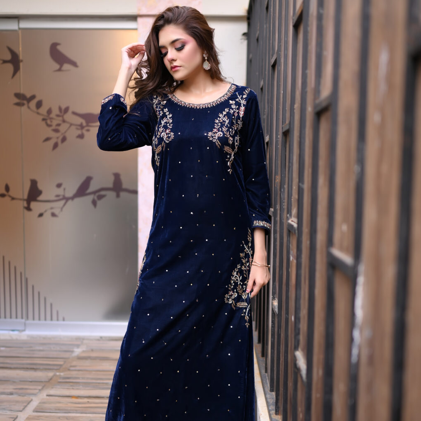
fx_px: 619
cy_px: 237
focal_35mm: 45
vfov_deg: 37.5
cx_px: 211
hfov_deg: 37.6
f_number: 1.8
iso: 200
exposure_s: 1/250
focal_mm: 35
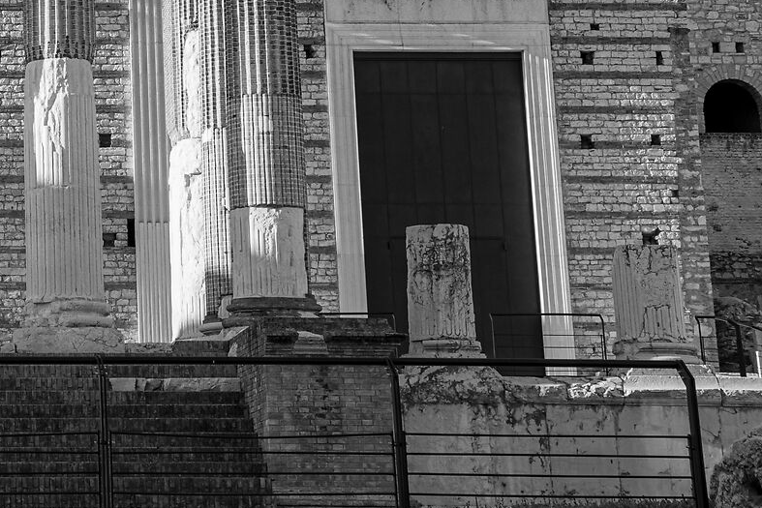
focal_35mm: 122
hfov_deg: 16.3
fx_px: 2583
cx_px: -92
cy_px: -183
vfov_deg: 10.9
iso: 100
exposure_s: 1/160
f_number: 6.3
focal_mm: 40
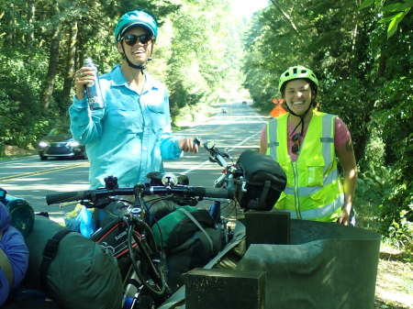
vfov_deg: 27.0
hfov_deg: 35.6
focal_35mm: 54
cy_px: 154
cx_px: 206
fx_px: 644
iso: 200
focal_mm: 9.65
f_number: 3.3
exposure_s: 1/80
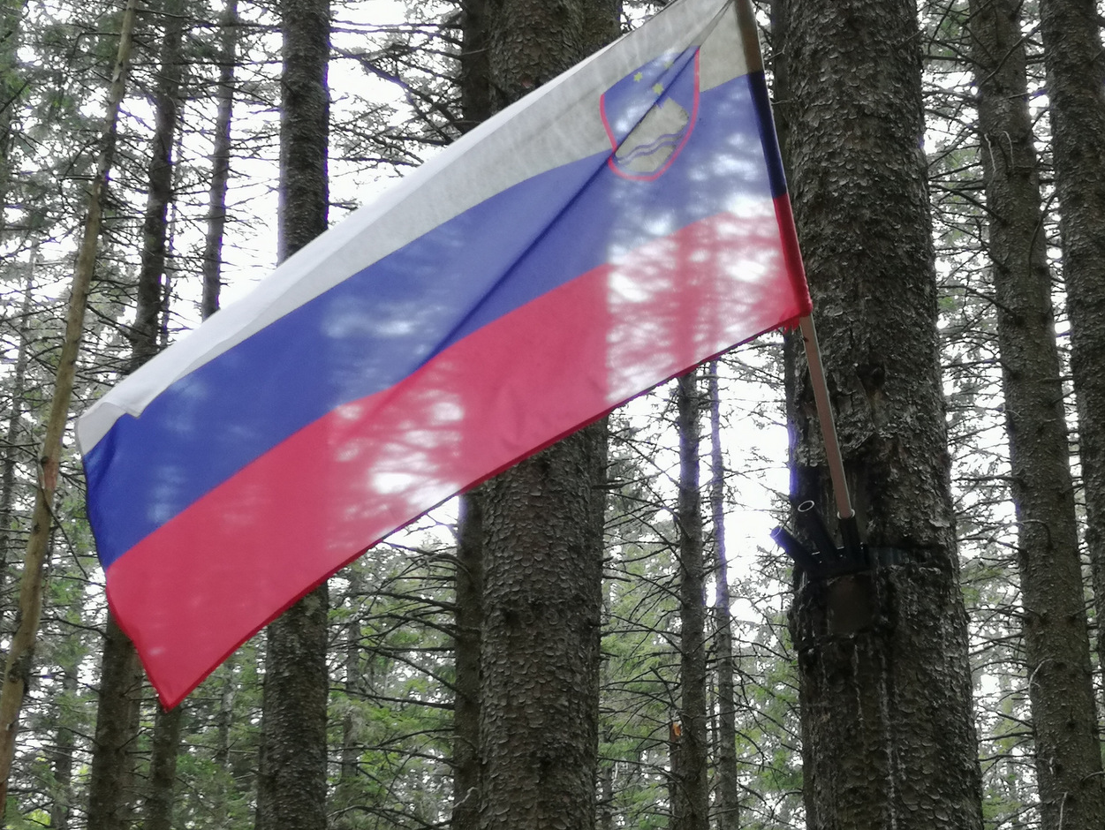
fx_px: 1757
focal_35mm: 55
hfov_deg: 34.9
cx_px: 565
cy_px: 366
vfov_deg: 26.6
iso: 80
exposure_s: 1/100
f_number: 1.8
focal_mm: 3.95
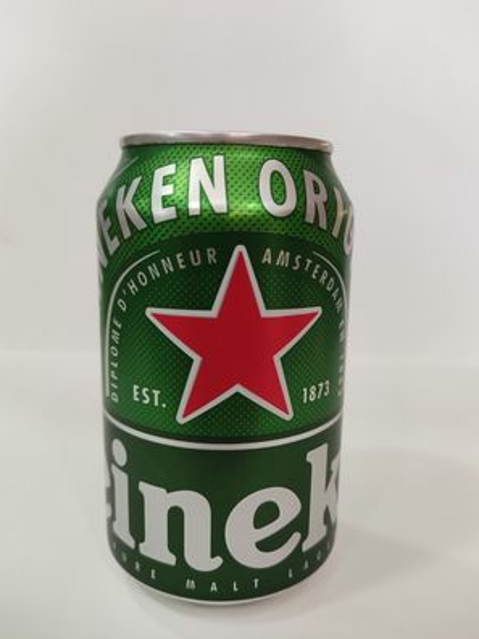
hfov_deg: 49.7
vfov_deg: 63.4
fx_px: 517
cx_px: 248
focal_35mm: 28
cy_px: 305
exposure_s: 1/50
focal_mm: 4.74
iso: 201
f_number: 1.79
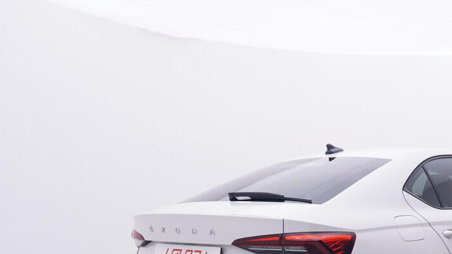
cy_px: 251
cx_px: 427
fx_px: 576
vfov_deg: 23.8
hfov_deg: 39.0
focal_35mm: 48
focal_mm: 15
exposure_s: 1/80
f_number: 5
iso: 200
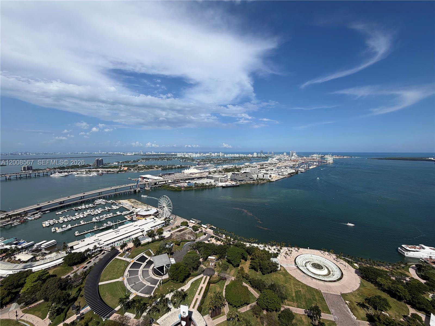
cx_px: 218
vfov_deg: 85.7
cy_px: 163
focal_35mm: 14
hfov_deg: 102.1
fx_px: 176
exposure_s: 1/1497
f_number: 2.2
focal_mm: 2.22
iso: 20
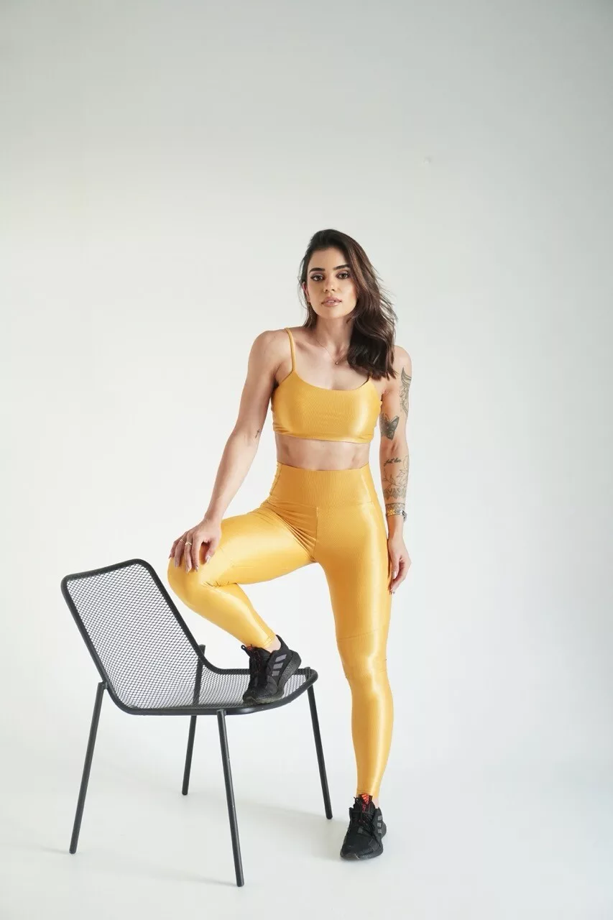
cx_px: 306
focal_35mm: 42
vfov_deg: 46.4
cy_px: 460
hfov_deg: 31.9
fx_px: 1073
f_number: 5.6
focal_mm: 28
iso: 1000
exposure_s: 1/60
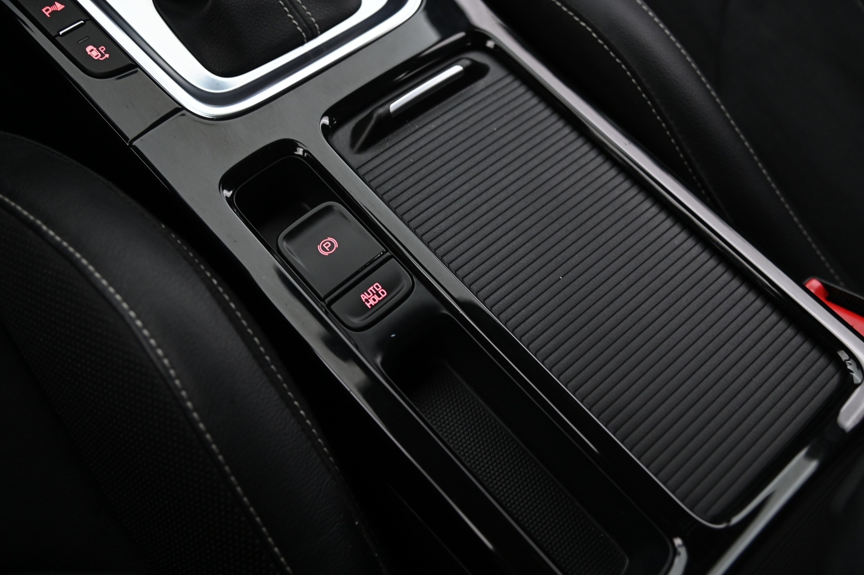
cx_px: 432
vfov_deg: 35.0
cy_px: 288
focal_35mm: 38
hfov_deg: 50.7
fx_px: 911
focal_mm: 38
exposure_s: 1/15
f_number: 4
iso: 2000
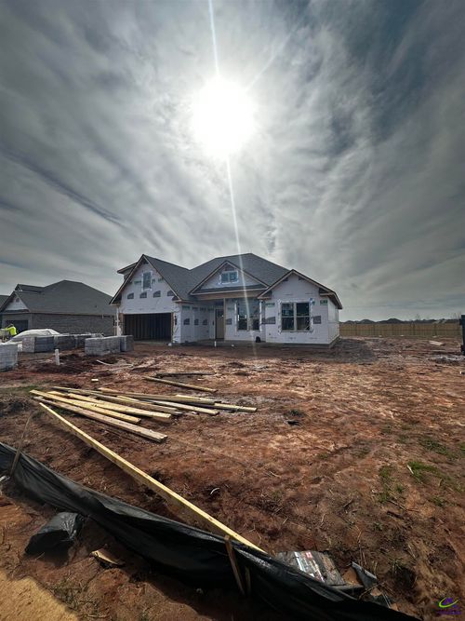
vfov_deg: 102.1
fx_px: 251
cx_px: 232
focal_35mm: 14
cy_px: 310
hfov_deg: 85.7
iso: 40
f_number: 2.2
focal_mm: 2.22
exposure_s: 1/1949
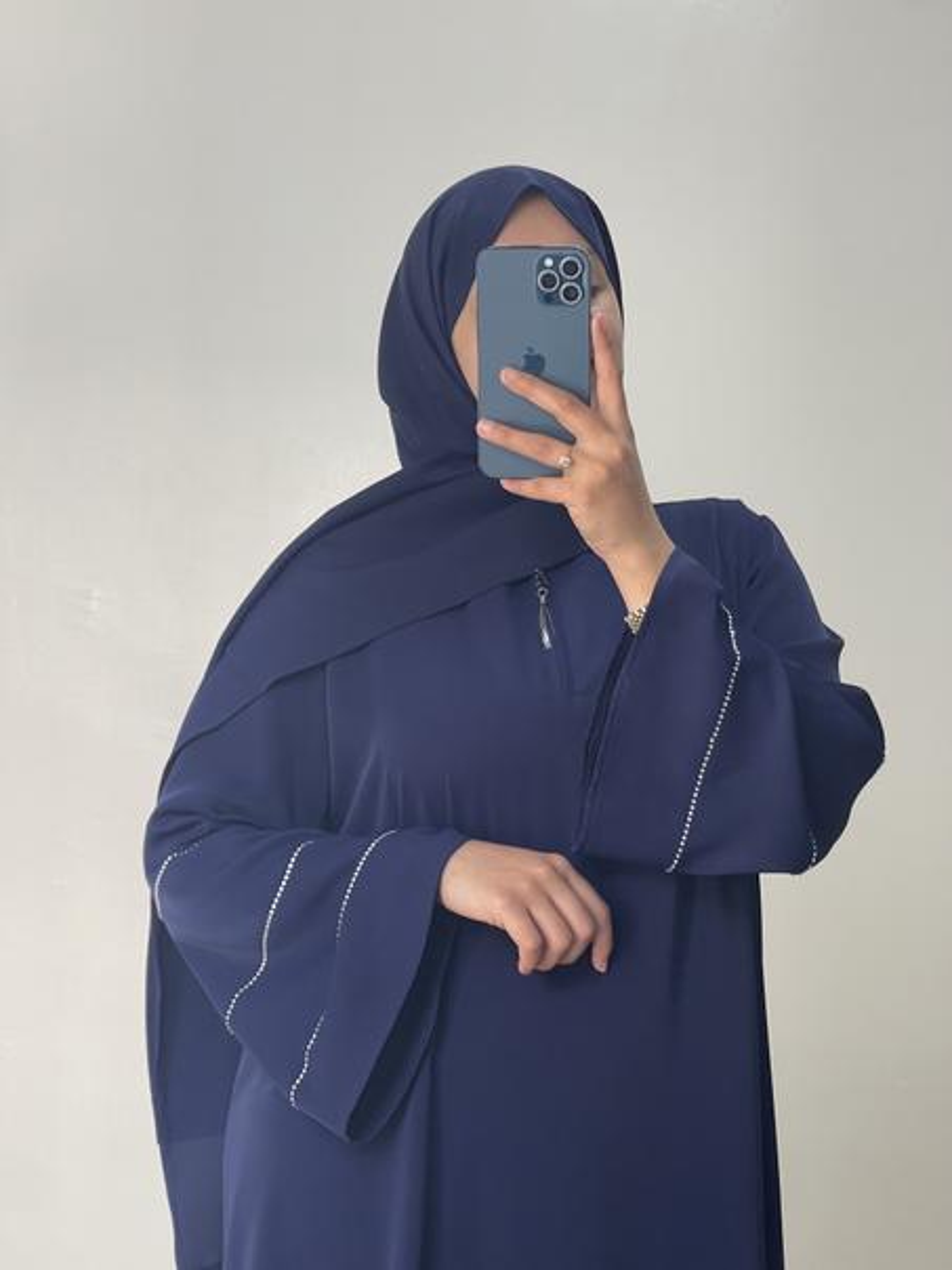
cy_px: 635
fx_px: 2347
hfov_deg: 22.9
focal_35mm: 64
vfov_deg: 30.3
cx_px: 476
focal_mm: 7.5
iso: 100
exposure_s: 1/99
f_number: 2.2
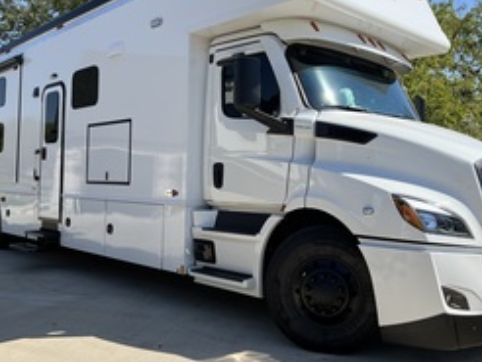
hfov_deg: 50.1
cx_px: 259
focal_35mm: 37
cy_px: 167
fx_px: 516
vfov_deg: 38.7
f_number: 1.5
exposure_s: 1/4630
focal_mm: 5.7
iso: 50
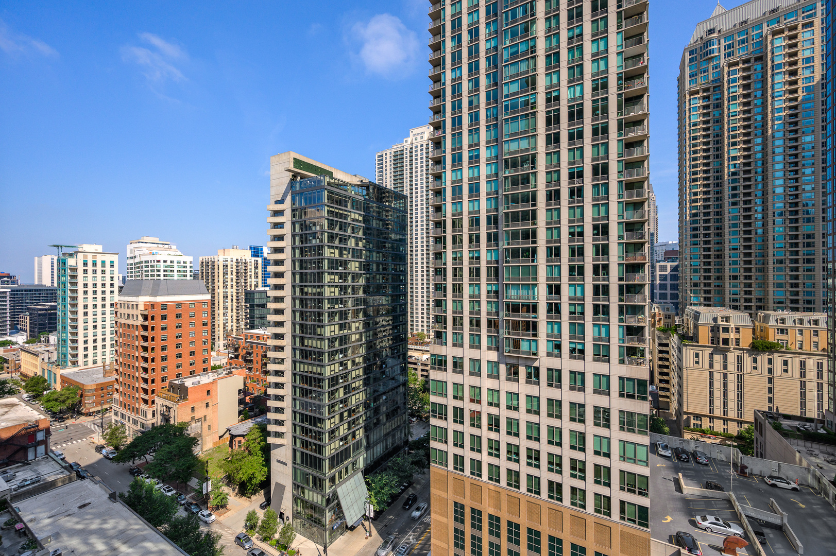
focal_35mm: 14
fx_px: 325
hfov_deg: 104.3
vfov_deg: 81.1
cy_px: 278
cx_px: 418
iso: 250
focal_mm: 14
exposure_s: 1/1000
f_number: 7.1
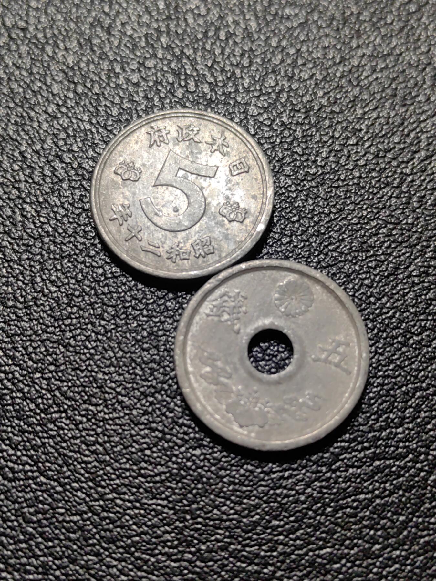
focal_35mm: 47
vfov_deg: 40.4
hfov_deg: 30.9
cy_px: 290
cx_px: 218
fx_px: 789
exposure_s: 1/100
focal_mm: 5.75
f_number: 2
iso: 50
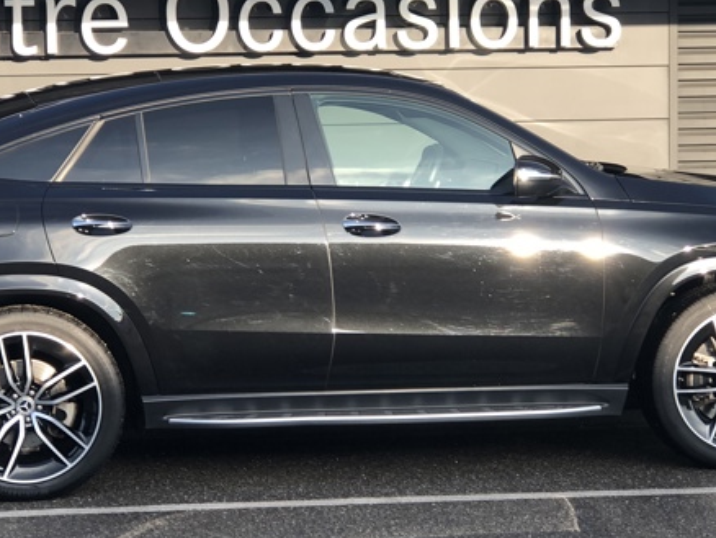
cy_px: 263
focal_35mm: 104
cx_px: 340
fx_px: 2152
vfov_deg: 14.2
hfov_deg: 18.9
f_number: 2.8
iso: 20
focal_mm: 6.6
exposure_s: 1/120
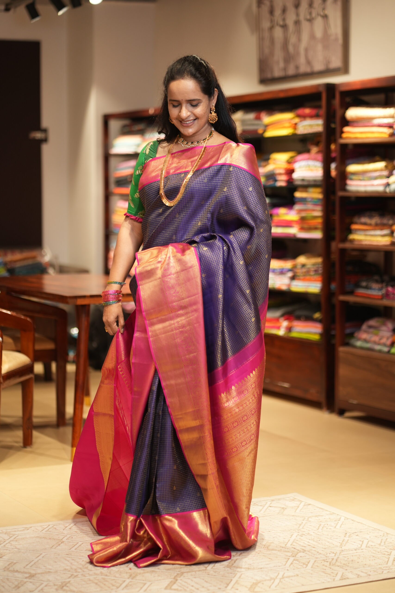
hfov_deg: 16.1
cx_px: 198
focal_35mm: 85
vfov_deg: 23.9
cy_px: 296
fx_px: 1399
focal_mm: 85
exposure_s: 1/200
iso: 400
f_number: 1.8
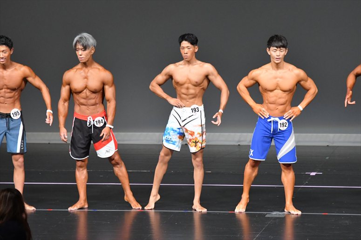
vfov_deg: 4.8
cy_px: 120
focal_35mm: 285
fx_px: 2857
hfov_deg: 7.2
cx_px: 180
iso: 5000
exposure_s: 1/400
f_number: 5.6
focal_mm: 190
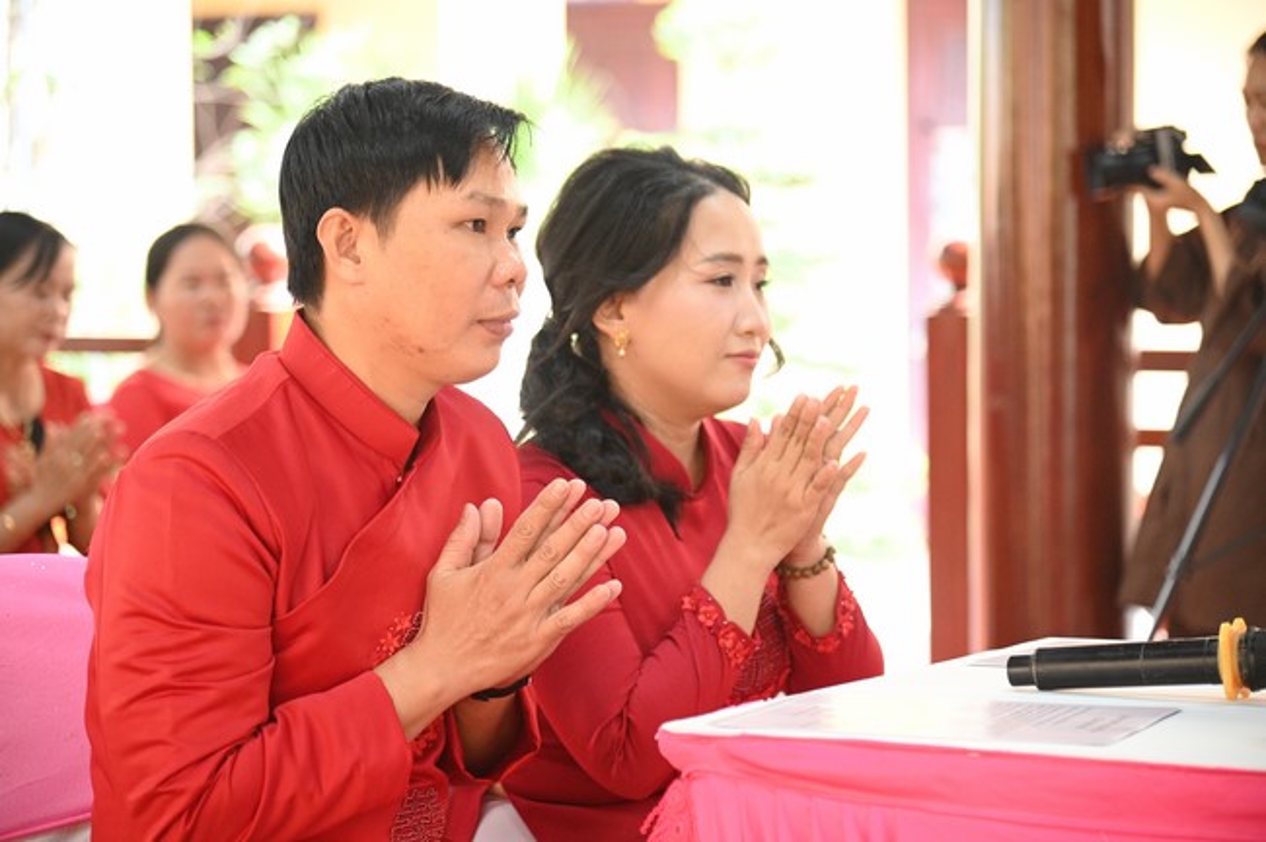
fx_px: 3689
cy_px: 421
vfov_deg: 13.0
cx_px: 633
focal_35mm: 105
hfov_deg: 19.5
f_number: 4
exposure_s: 1/320
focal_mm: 105
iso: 5000
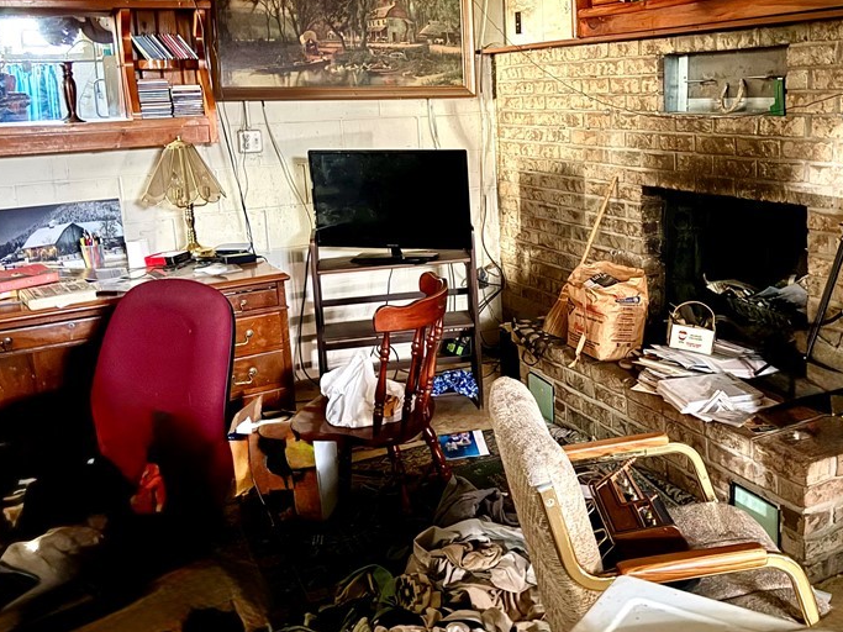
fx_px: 877
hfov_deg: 50.7
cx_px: 537
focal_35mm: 36
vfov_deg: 39.4
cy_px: 238
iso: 2500
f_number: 1.78
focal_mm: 6.76
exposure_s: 1/9
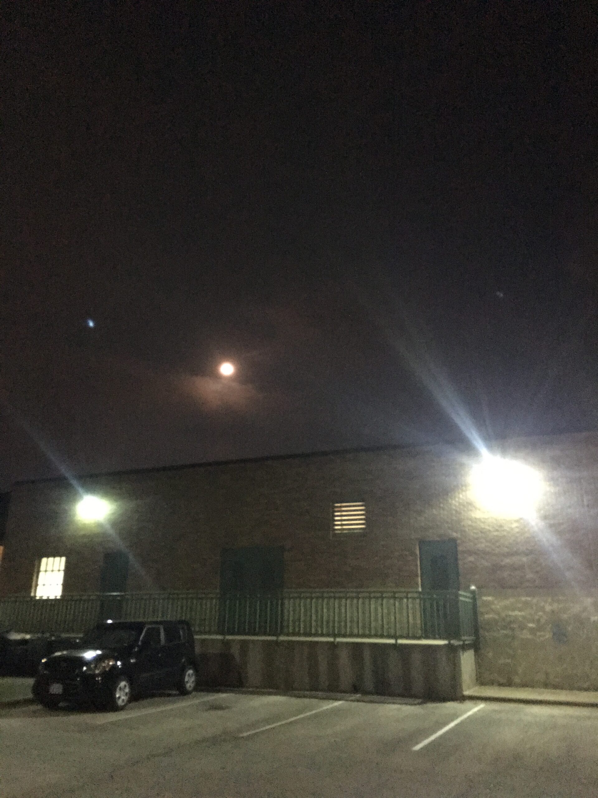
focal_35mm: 29
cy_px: 399
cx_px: 299
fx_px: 668
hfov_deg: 48.2
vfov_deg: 61.7
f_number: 2.2
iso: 1000
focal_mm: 4.15
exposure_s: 1/15
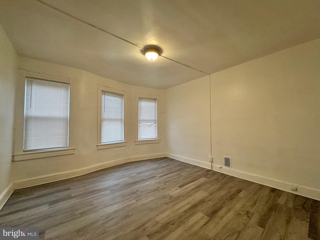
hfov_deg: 102.1
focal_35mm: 14
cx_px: 160
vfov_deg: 85.7
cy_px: 120
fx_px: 129
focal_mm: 2.22
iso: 250
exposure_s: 1/120
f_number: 2.2
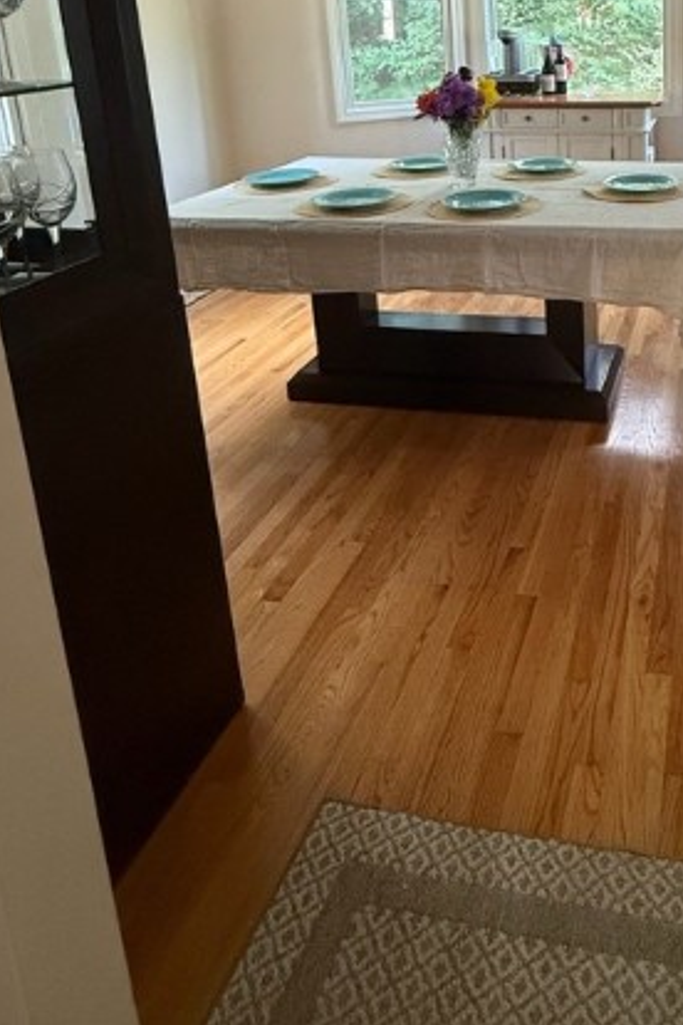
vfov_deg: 60.8
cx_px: 604
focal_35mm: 27
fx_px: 768
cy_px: 178
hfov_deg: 44.0
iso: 640
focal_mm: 2.22
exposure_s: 1/60
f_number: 2.2
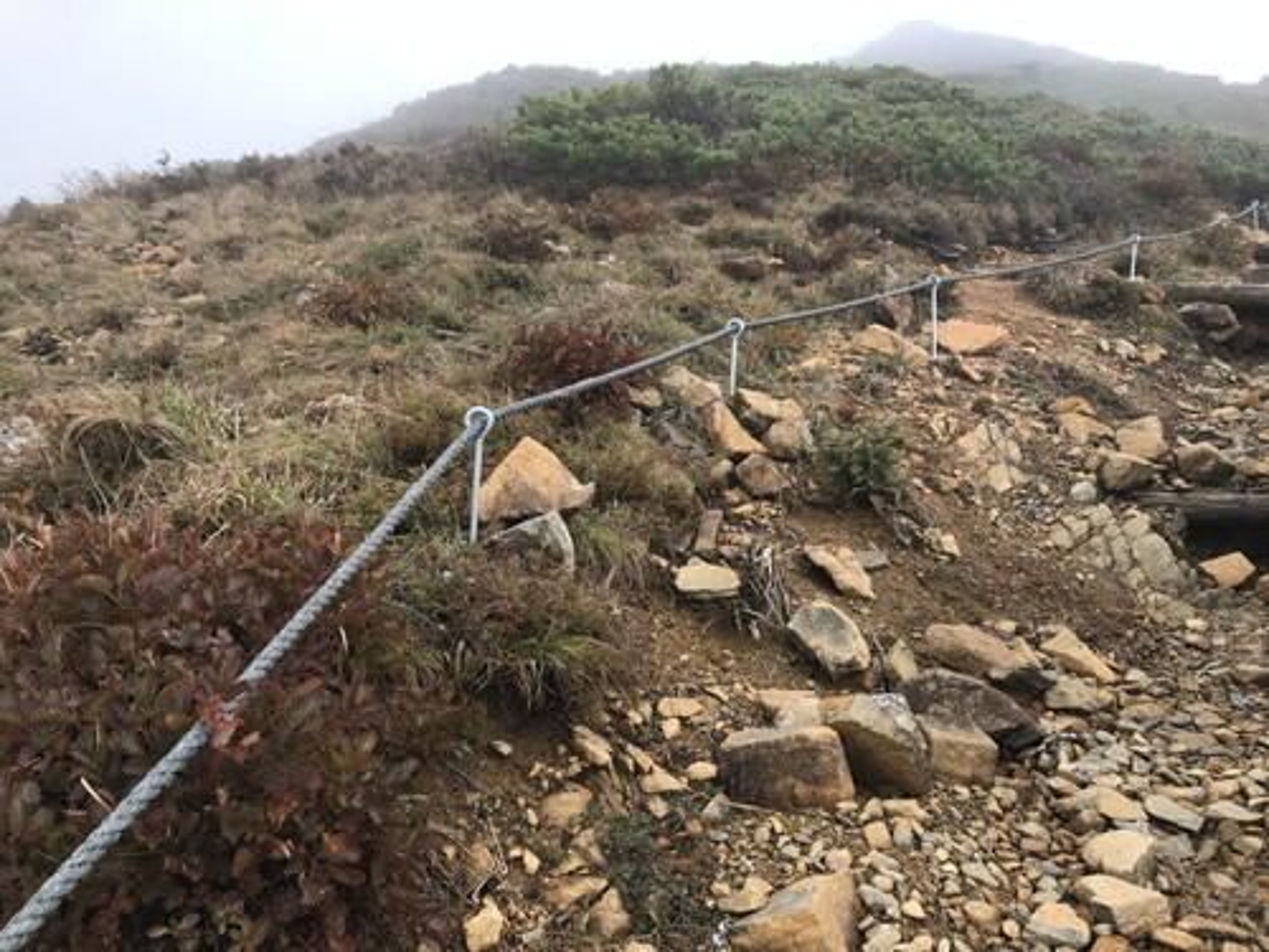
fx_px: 1026
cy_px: 476
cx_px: 634
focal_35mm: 28
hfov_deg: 63.4
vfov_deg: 49.7
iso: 20
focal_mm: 3.99
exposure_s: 1/630
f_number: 1.8
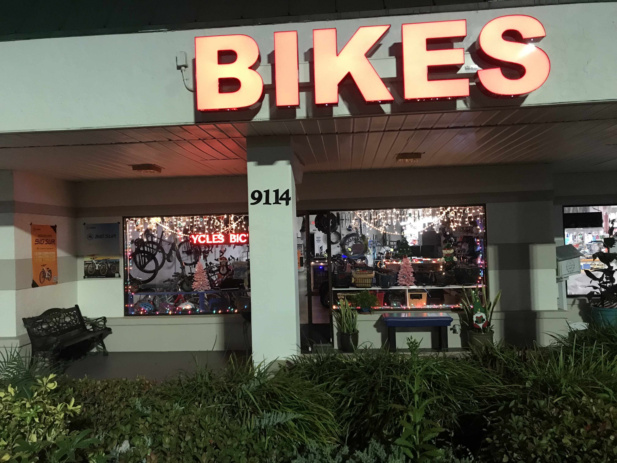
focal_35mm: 28
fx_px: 499
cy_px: 232
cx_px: 308
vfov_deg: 49.7
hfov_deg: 63.4
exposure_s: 1/9
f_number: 1.8
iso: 100
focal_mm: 3.99
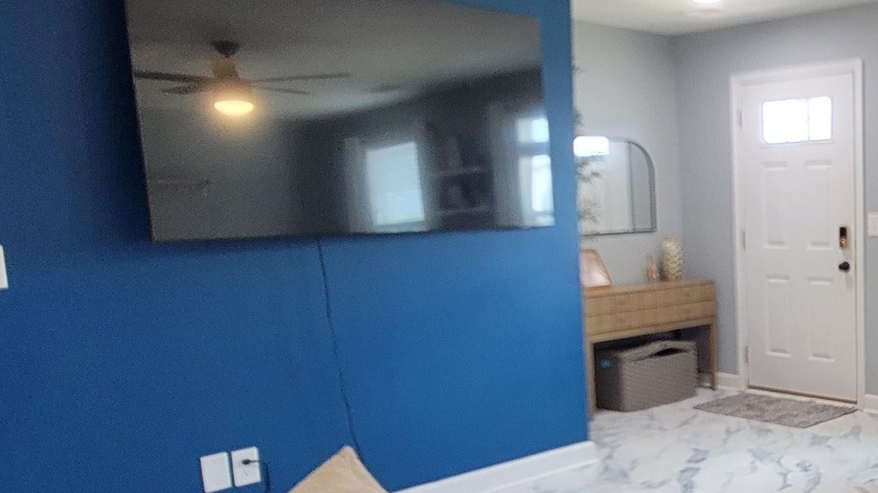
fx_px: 861
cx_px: 779
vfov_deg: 31.8
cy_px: 314
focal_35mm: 37
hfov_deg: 48.7
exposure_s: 1/60
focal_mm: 2.2
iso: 400
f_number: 2.2
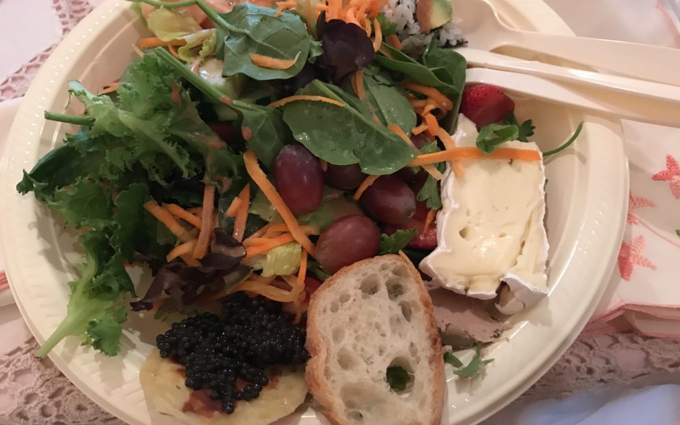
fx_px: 556
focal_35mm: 30
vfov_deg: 41.8
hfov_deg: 62.9
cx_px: 341
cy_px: 188
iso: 100
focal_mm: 3.99
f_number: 1.8
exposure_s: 1/9
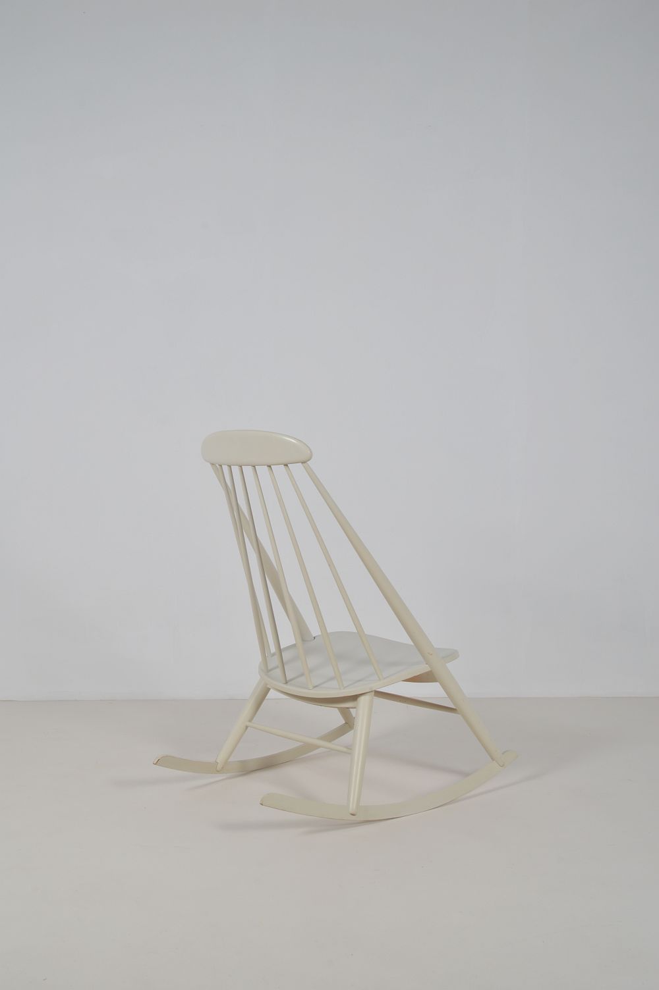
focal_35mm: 38
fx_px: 1032
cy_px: 495
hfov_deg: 35.4
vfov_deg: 51.3
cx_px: 330
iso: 100
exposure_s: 1/125
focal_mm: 25
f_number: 22
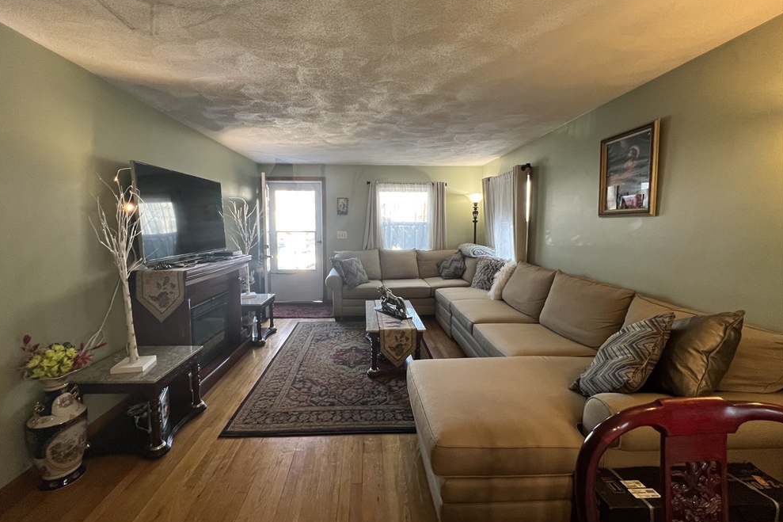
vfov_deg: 81.2
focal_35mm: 14
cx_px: 381
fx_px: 304
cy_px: 254
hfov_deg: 104.2
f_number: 1.8
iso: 160
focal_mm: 1.57
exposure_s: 1/60
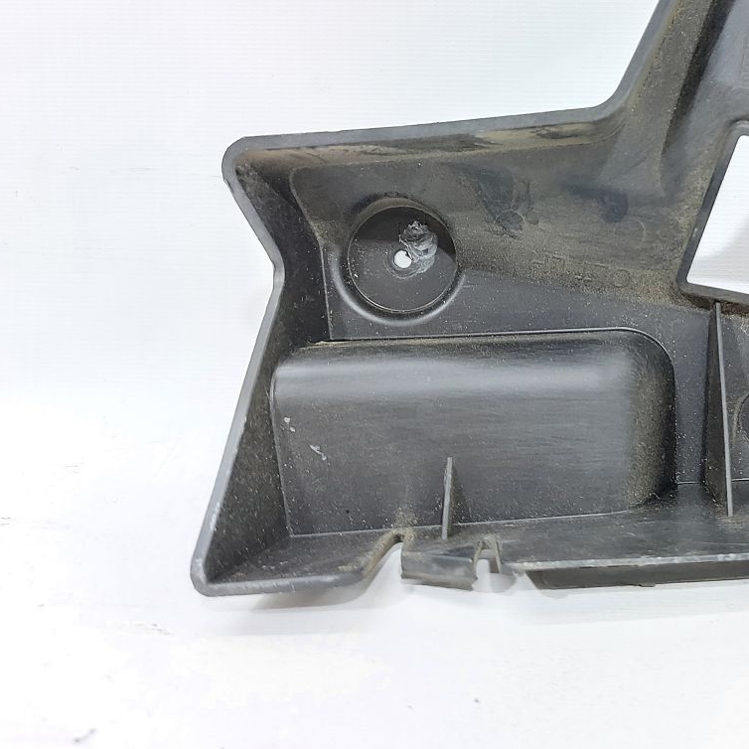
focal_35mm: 39
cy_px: 246
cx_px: 667
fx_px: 955
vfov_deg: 42.2
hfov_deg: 39.8
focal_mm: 5.23
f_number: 1.8
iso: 200
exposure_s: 1/33
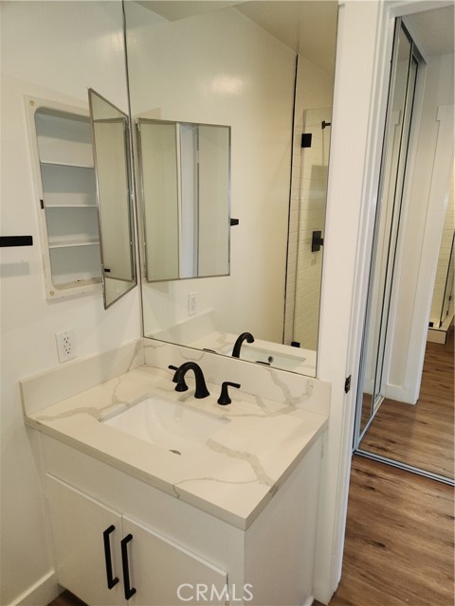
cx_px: 228
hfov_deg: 58.9
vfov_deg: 73.9
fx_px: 403
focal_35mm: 23
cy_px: 303
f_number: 1.8
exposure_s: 1/60
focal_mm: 5.4
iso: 64
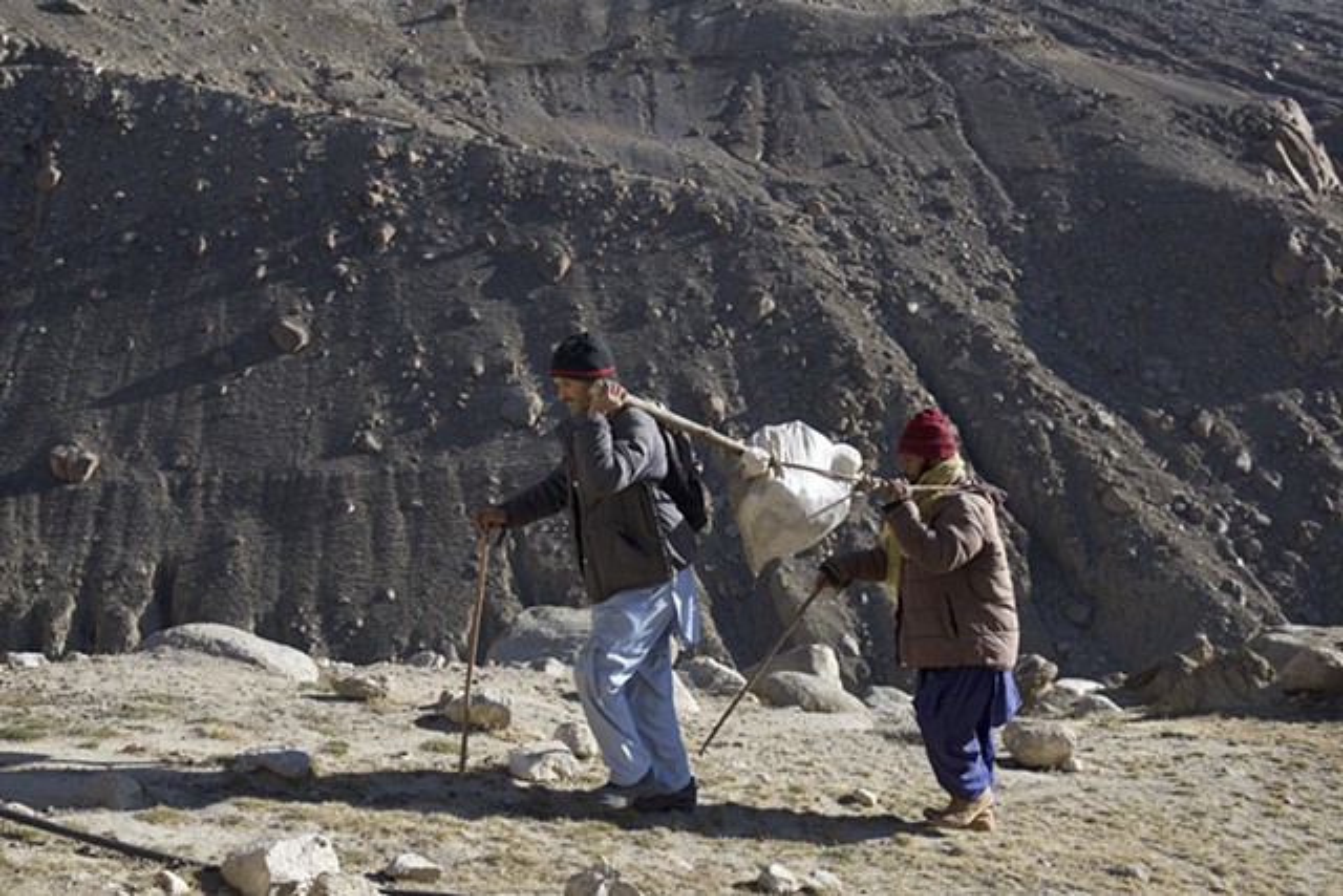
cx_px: 672
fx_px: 1866
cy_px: 448
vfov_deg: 27.0
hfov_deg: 39.6
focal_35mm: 50
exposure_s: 1/400
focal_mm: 50
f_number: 8
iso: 320
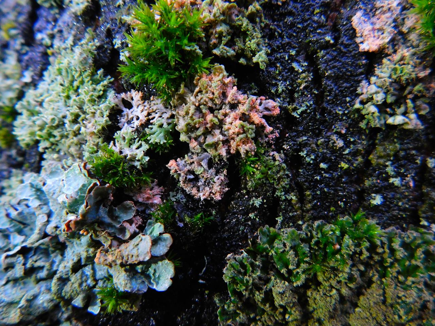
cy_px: 163
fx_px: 289
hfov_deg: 73.9
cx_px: 218
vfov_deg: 58.9
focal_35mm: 23
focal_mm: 4
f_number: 3
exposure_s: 1/100
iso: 400
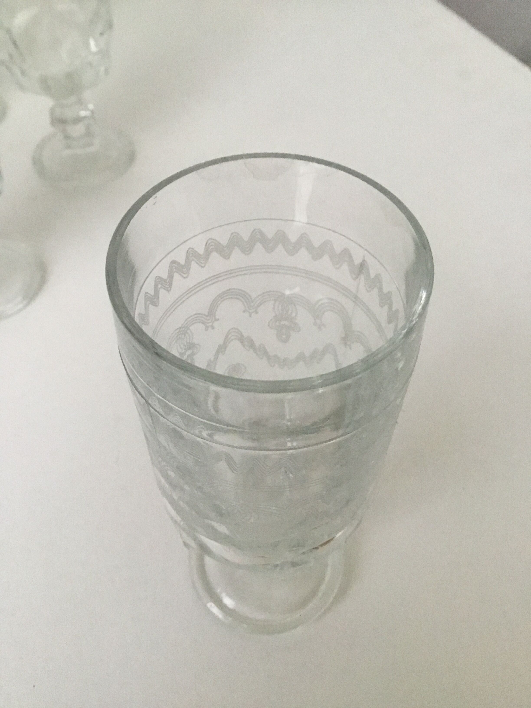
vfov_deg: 58.4
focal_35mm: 31
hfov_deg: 45.4
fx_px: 634
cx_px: 266
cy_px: 354
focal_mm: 3.3
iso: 200
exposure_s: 1/25
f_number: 2.4
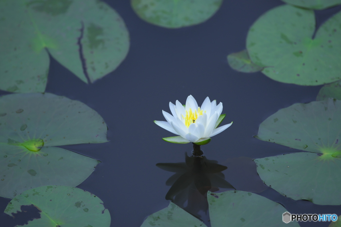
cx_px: 170
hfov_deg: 6.9
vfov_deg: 4.6
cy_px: 114
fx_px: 2842
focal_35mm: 300
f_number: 5.6
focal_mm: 300
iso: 320
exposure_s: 1/1000
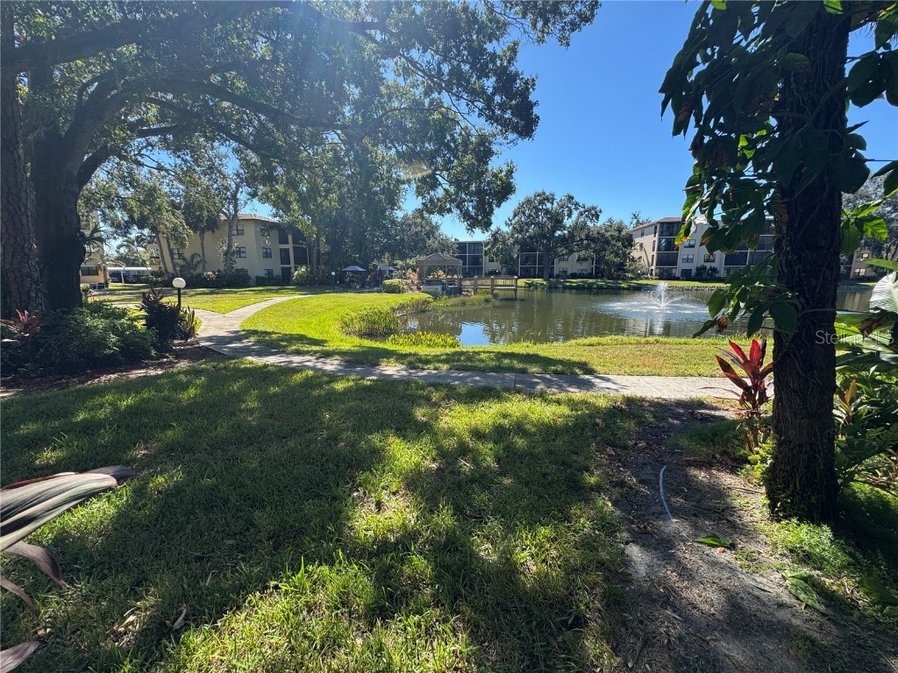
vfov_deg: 85.7
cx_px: 449
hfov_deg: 102.1
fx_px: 363
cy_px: 336
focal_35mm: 14
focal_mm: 2.22
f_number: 2.2
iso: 40
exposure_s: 1/693
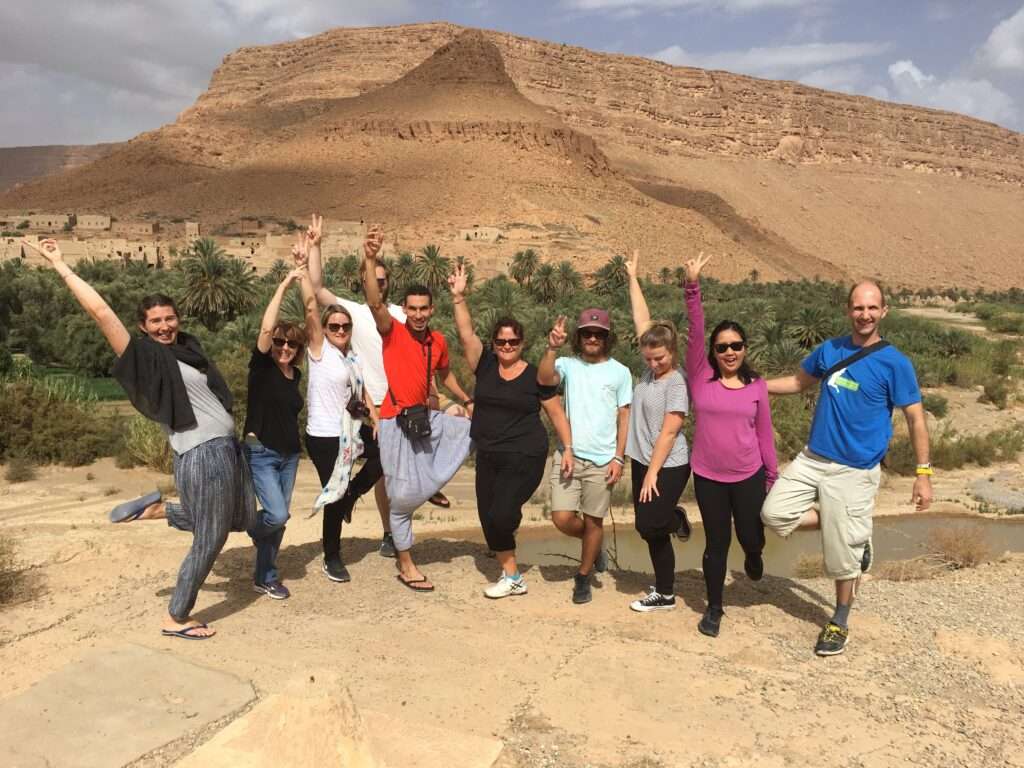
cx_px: 512
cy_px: 384
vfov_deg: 48.2
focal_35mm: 29
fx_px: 858
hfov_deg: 61.7
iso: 25
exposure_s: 1/2331
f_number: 2.2
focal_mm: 4.15
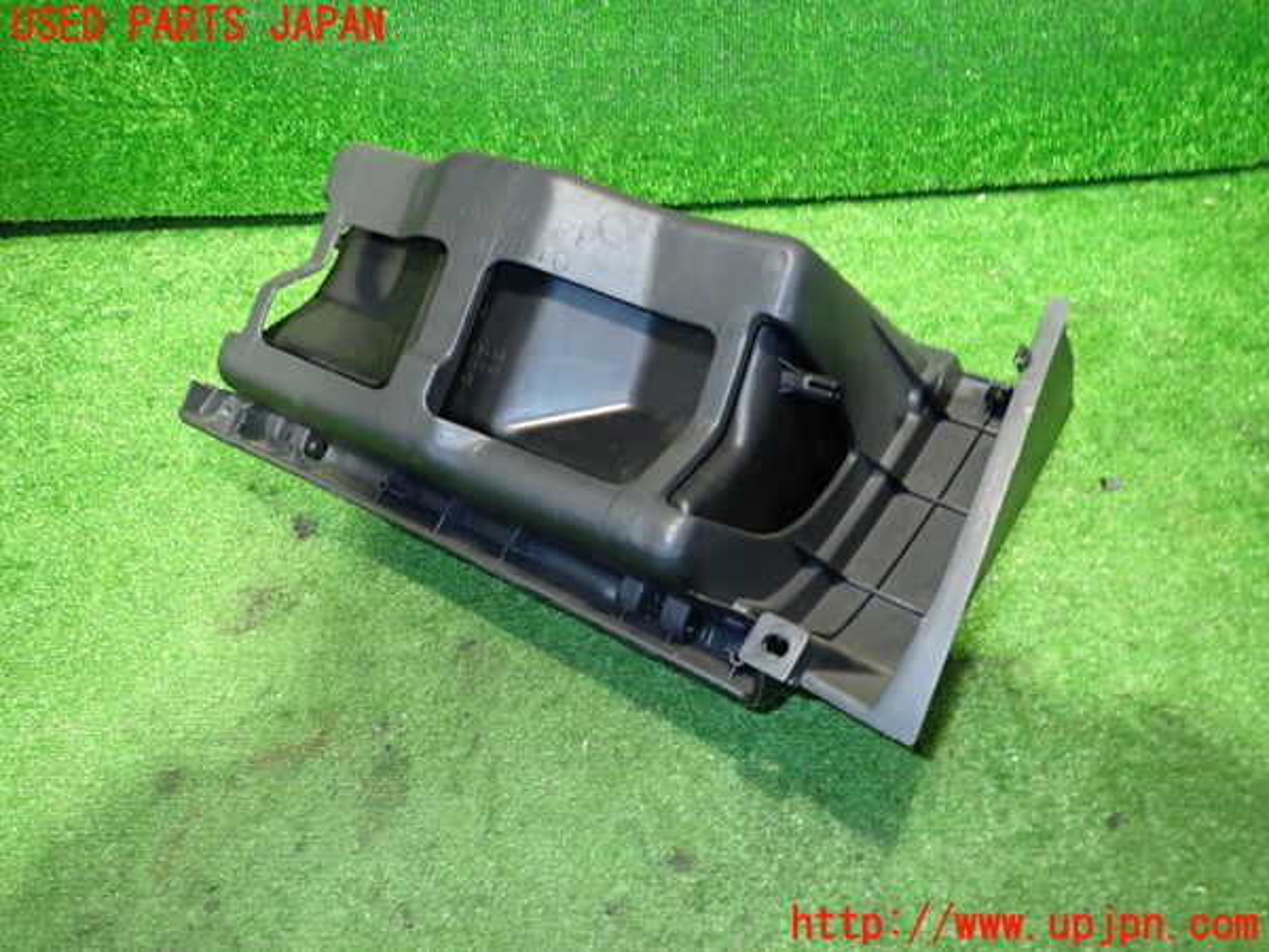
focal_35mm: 25
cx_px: 634
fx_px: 916
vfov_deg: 54.9
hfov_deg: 69.4
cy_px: 476
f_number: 2
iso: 800
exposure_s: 1/25
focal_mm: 4.5
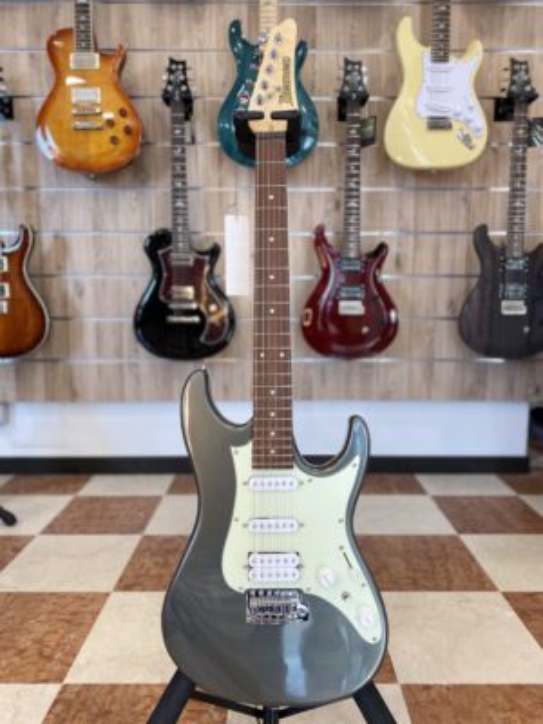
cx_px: 272
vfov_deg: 67.3
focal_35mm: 26
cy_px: 362
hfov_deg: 53.1
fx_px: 544
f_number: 1.8
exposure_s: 1/100
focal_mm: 4.25
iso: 64
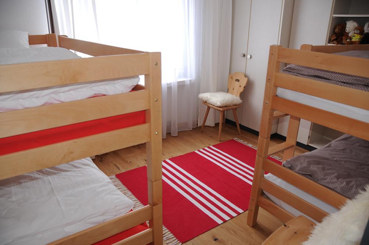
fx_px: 276
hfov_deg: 67.4
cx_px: 184
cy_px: 122
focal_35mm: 27
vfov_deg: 47.8
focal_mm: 18
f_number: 3.5
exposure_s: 1/60
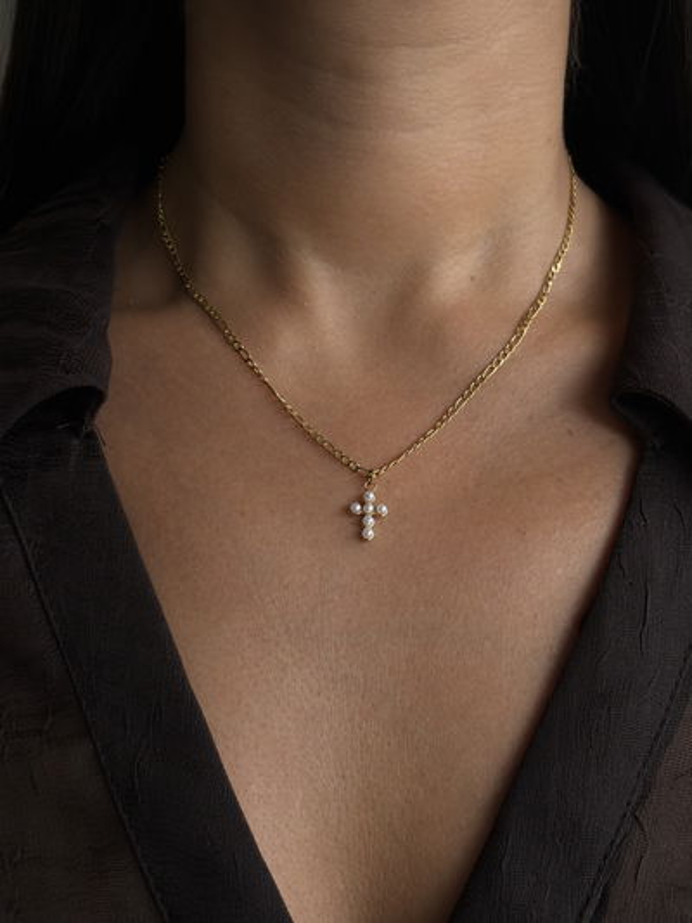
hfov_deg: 28.0
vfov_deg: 36.8
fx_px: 1385
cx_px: 346
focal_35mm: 52
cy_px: 462
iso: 50
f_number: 1.6
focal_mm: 5.96
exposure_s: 1/109
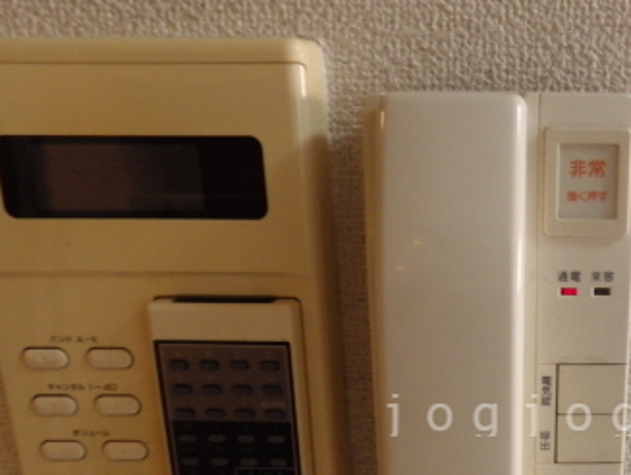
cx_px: 515
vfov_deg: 32.3
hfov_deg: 41.7
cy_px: 413
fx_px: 785
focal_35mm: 43
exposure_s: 1/45
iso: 320
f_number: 3.1
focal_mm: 4
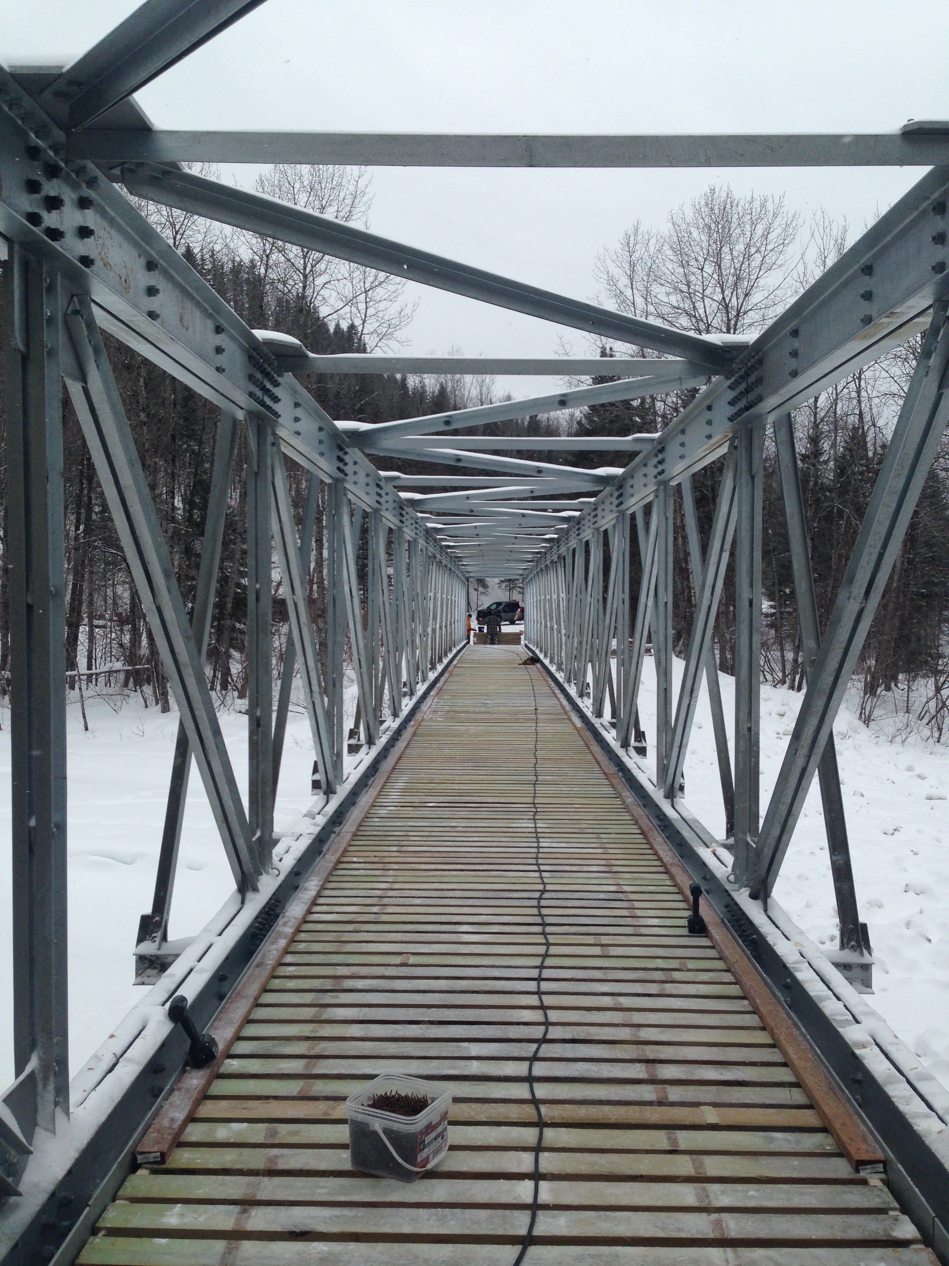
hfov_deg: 42.9
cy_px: 633
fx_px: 1206
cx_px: 474
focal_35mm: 33
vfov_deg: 55.4
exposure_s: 1/653
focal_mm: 4.12
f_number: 2.4
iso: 50
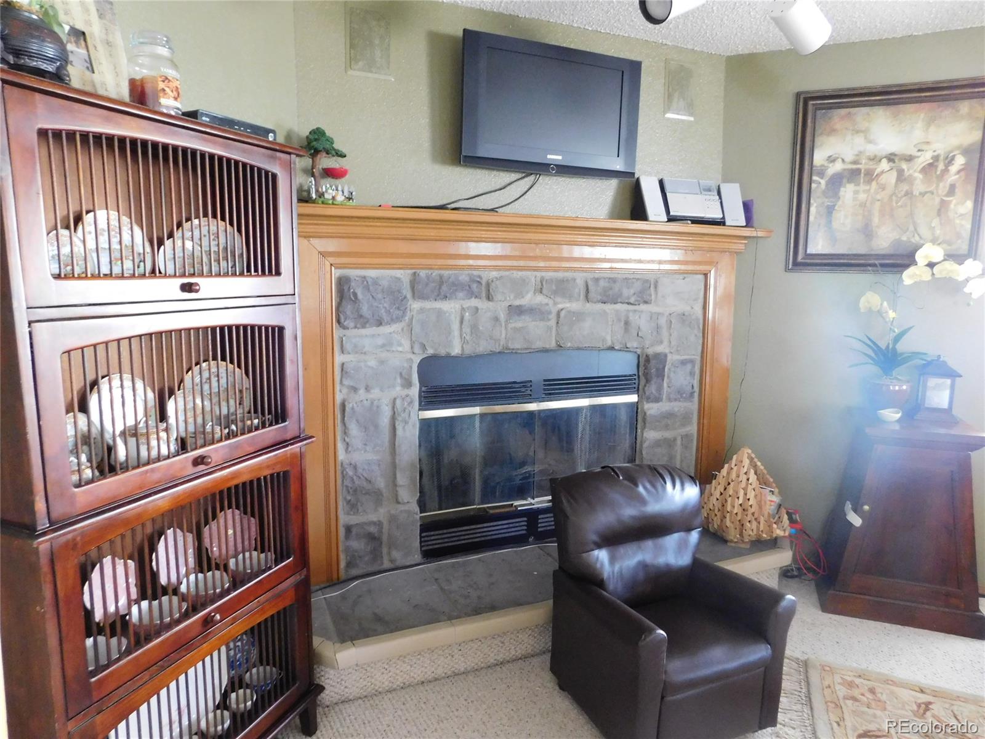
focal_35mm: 23
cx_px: 492
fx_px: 654
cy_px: 370
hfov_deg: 73.9
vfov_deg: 58.9
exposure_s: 1/8
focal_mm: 4
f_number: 3
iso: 560
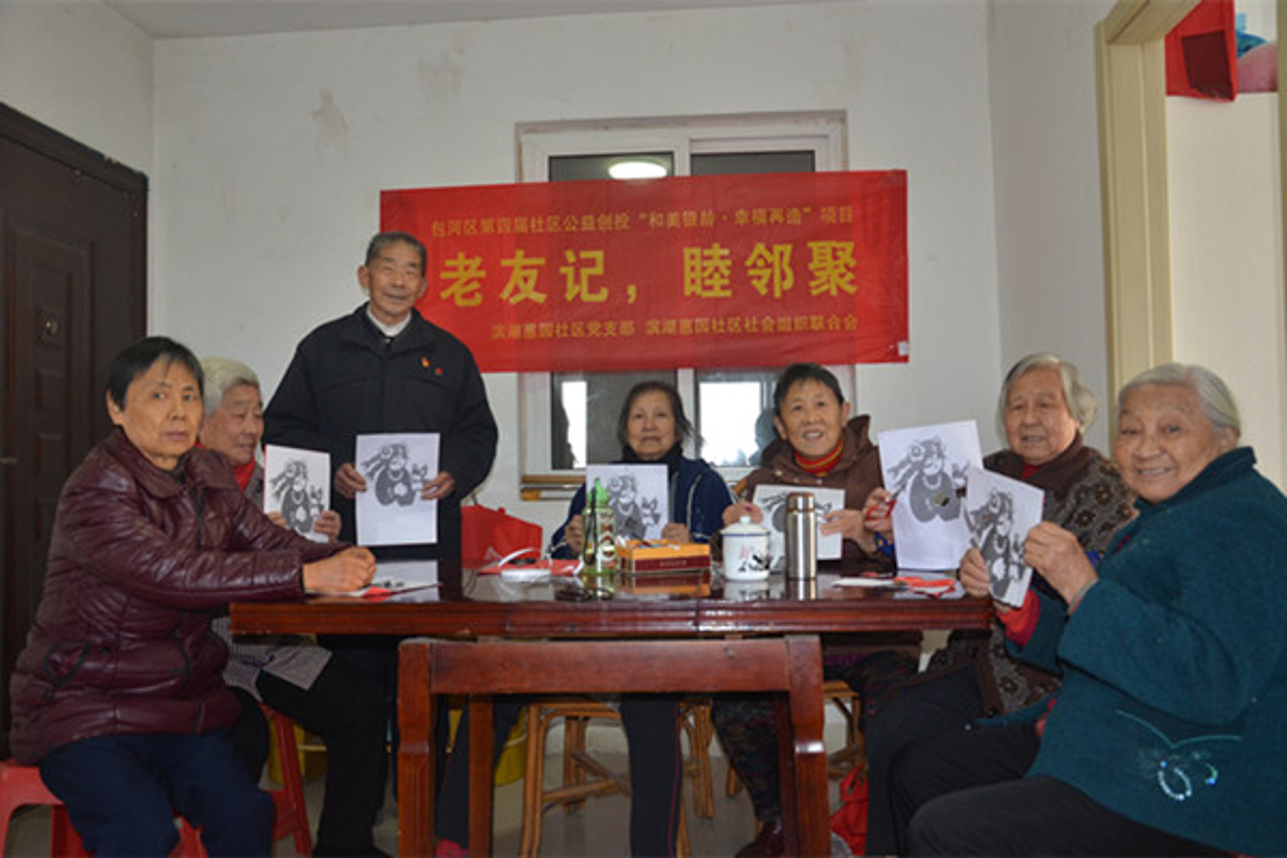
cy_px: 429
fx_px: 1126
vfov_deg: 41.7
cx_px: 644
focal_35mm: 32
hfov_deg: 59.5
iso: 640
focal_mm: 21
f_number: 4.5
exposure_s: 1/60
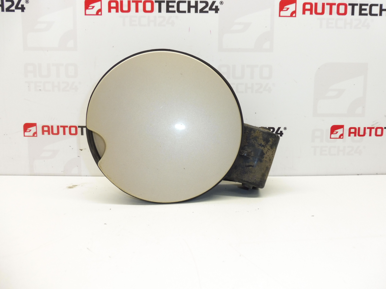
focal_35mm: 24
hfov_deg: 71.6
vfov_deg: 56.8
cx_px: 193
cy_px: 144
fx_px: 268
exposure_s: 1/60
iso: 200
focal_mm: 4.3
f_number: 3.5
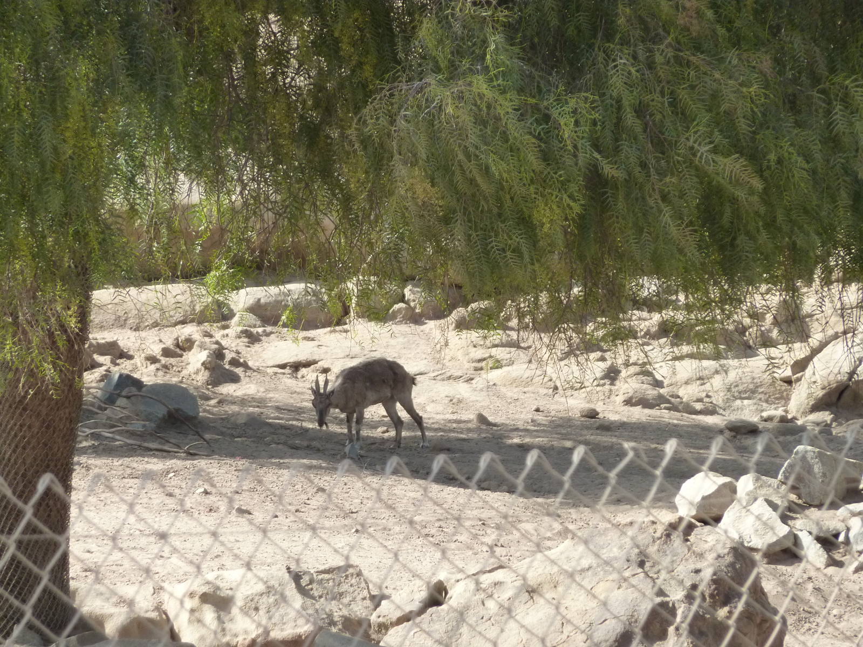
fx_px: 7479
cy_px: 324
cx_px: 432
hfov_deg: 6.6
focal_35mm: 300
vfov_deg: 5.0
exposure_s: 1/320
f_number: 4.9
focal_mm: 49.2
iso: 250
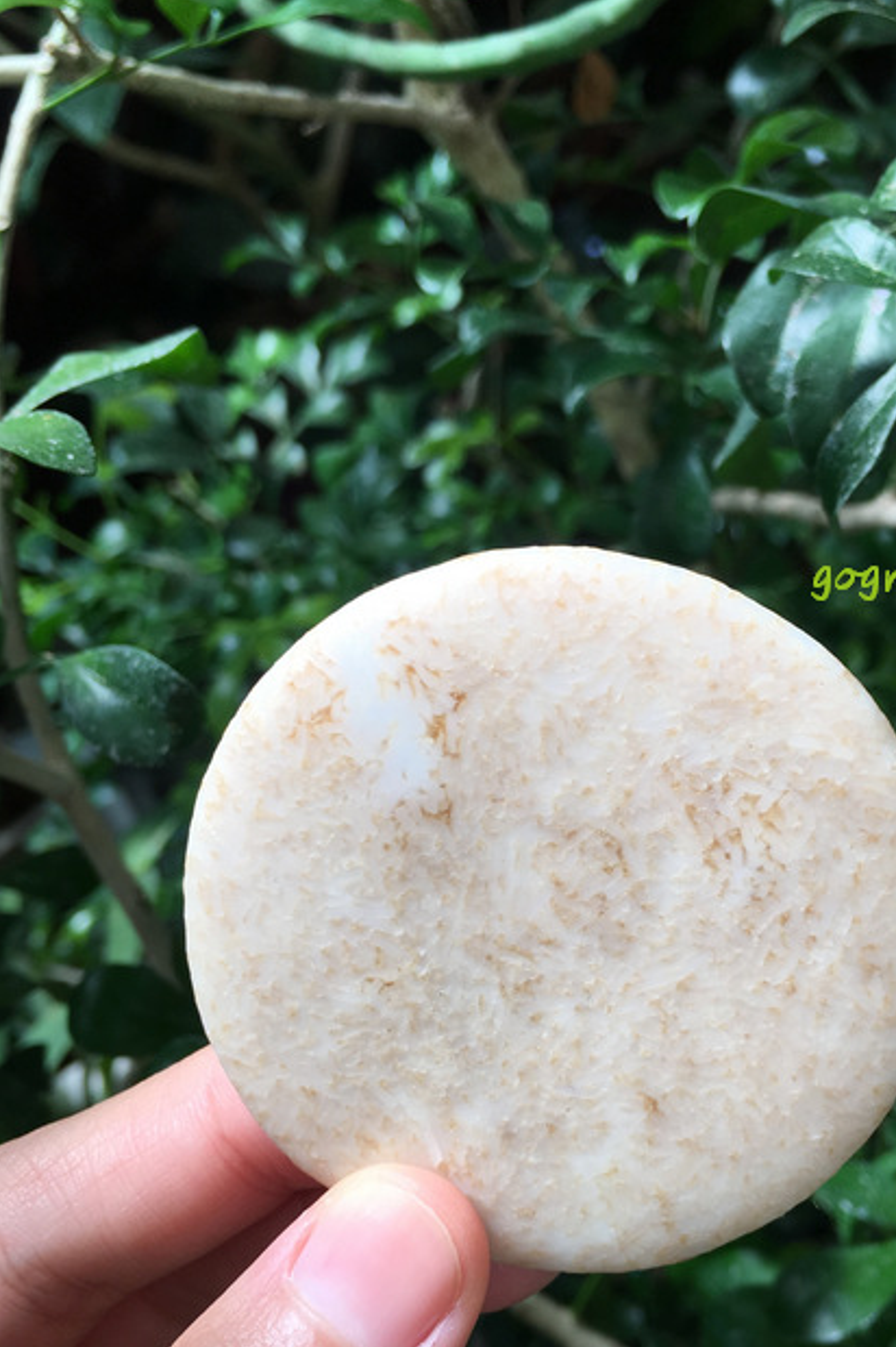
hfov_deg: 33.9
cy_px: 738
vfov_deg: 49.5
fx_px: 1458
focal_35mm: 39
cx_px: 598
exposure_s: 1/228
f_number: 2.2
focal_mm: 4.15
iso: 25
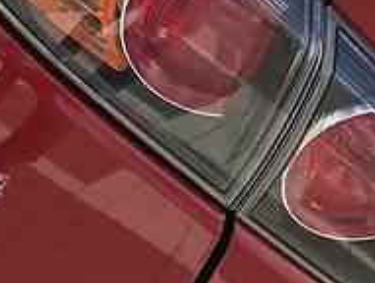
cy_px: -301
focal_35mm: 117
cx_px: -120
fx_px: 1270
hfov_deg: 15.9
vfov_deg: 11.4
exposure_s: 1/921
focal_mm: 4
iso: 20
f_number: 1.8
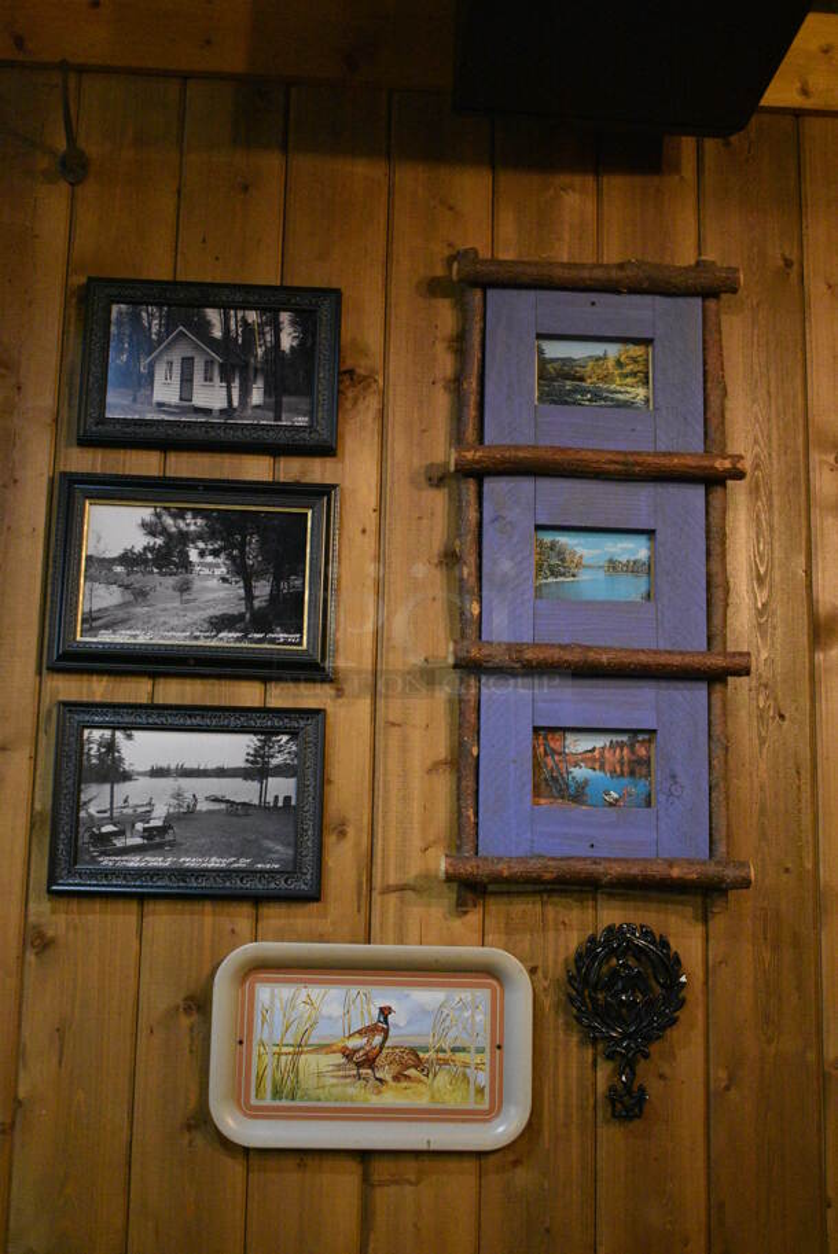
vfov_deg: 41.1
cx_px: 419
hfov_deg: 28.1
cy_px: 627
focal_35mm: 48
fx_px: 1673
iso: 5600
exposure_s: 1/125
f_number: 4.5
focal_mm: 32
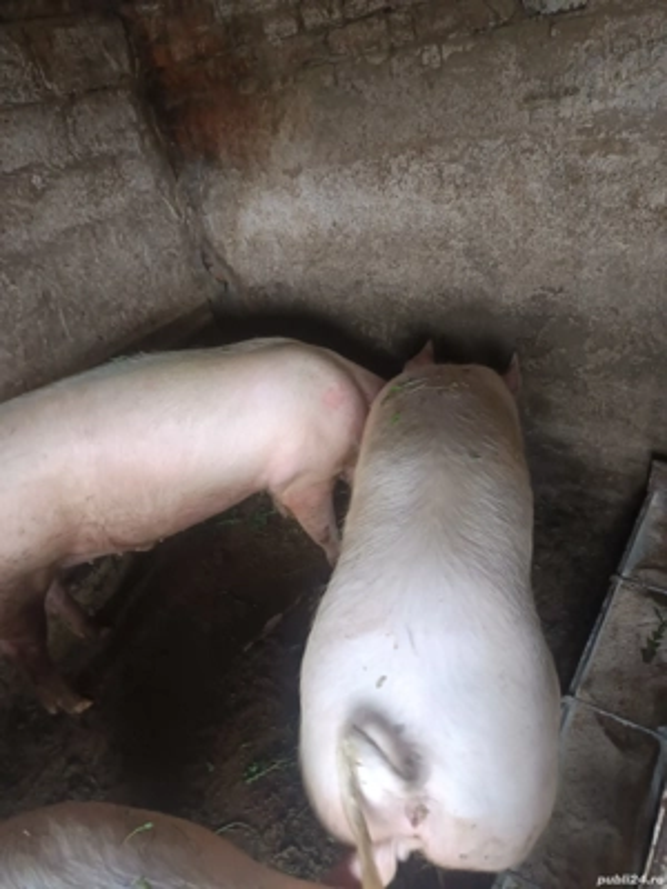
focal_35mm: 24
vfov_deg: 71.6
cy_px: 444
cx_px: 334
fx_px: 617
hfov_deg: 56.8
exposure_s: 1/25
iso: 1151
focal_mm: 5.31
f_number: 1.7
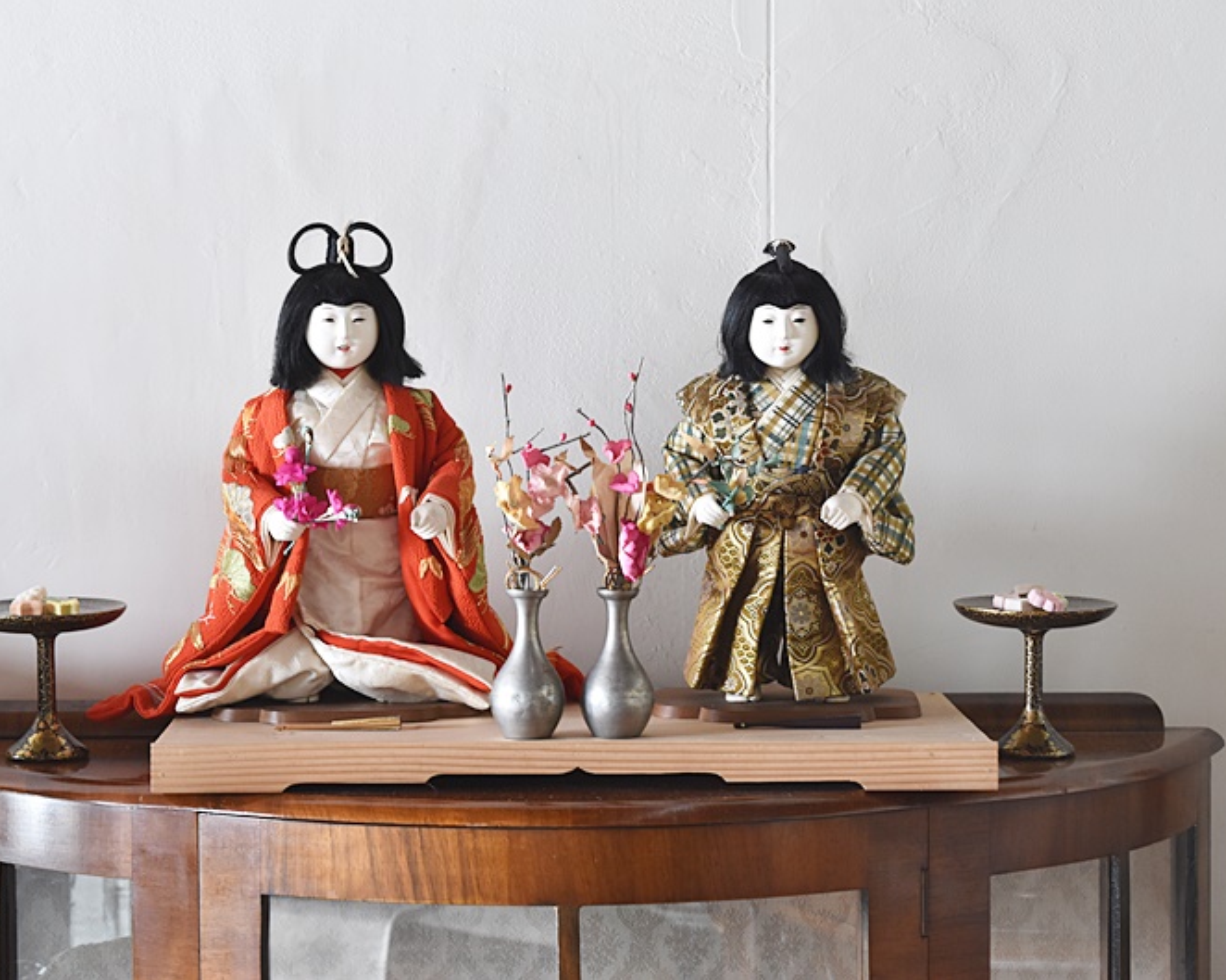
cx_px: 543
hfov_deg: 20.5
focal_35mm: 94
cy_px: 490
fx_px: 3394
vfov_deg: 16.4
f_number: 5.6
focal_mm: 55
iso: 800
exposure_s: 1/2
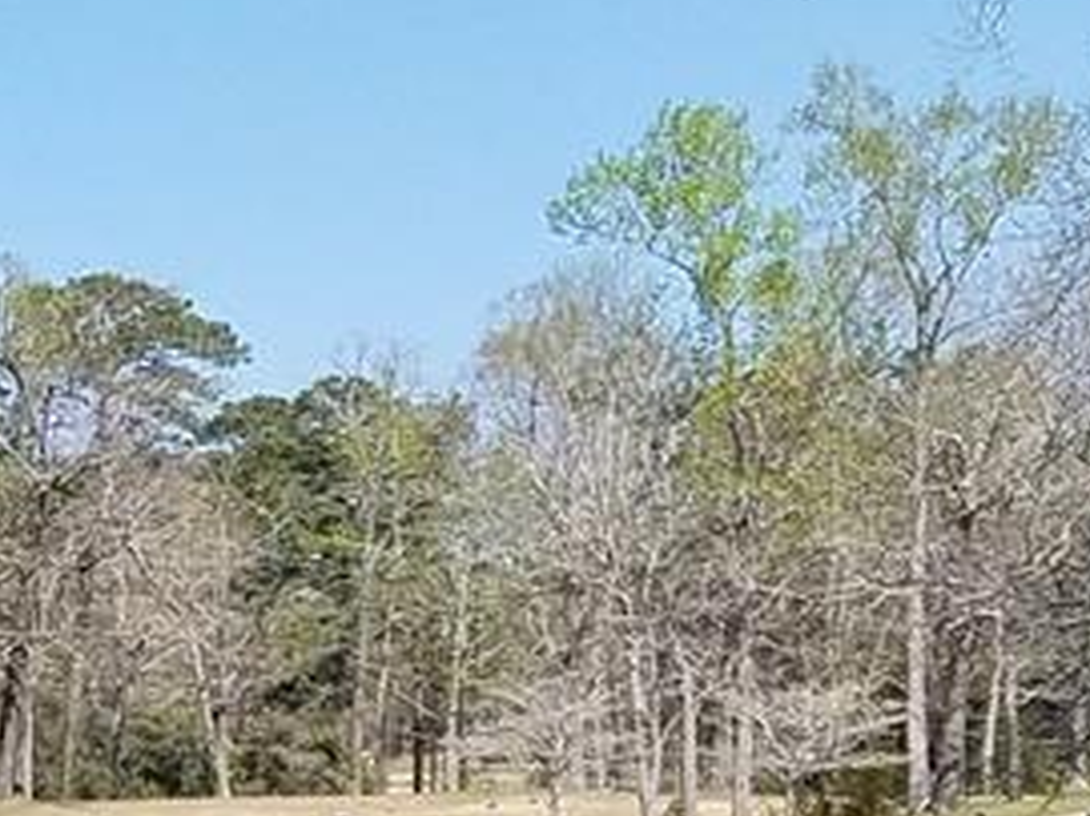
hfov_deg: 16.3
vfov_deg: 13.4
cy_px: 1351
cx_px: -849
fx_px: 3210
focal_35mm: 102
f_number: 1.7
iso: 50
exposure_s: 1/2432
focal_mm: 4.25
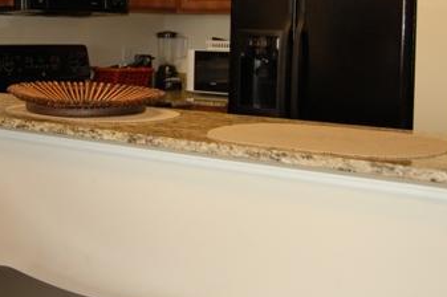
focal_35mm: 57
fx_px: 707
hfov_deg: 34.5
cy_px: 62
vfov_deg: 23.4
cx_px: 121
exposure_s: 1/60
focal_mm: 20
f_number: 3.8
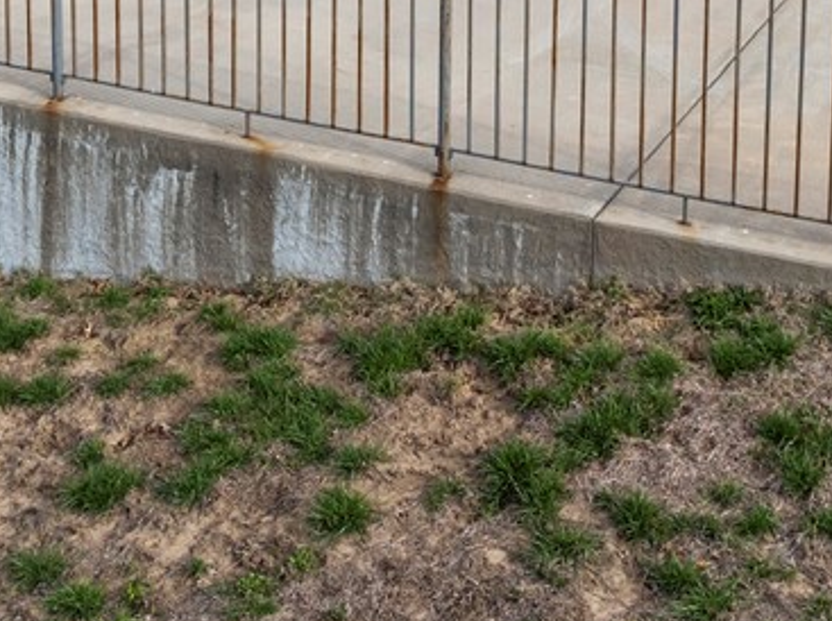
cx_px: 456
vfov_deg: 20.1
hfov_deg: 29.0
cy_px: -186
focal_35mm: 67
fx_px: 1608
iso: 100
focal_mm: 12.29
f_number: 2.8
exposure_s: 1/2000
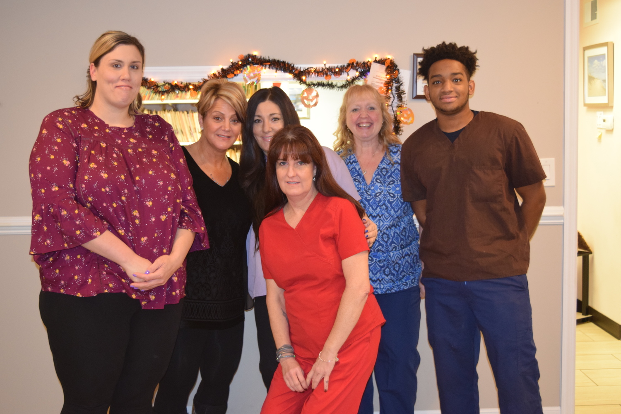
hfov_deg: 38.9
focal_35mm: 51
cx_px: 310
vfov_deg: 26.5
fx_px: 880
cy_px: 207
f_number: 4.5
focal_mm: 34
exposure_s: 1/60
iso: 1800
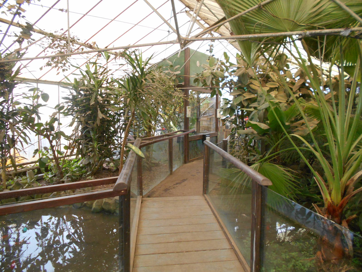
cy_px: 136
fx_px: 272
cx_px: 181
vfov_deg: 53.1
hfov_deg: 67.3
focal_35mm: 26
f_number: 3.2
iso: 400
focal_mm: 4.6
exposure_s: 1/30
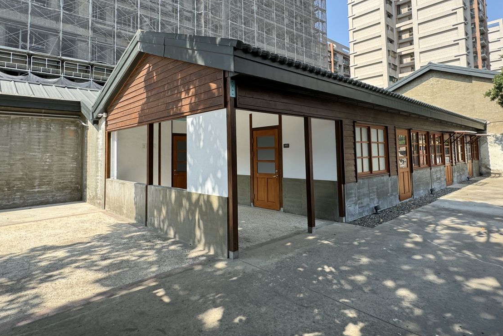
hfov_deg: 81.2
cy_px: 135
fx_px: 293
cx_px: 252
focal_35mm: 21
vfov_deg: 59.1
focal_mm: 2.22
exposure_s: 1/600
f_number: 2.2
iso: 50
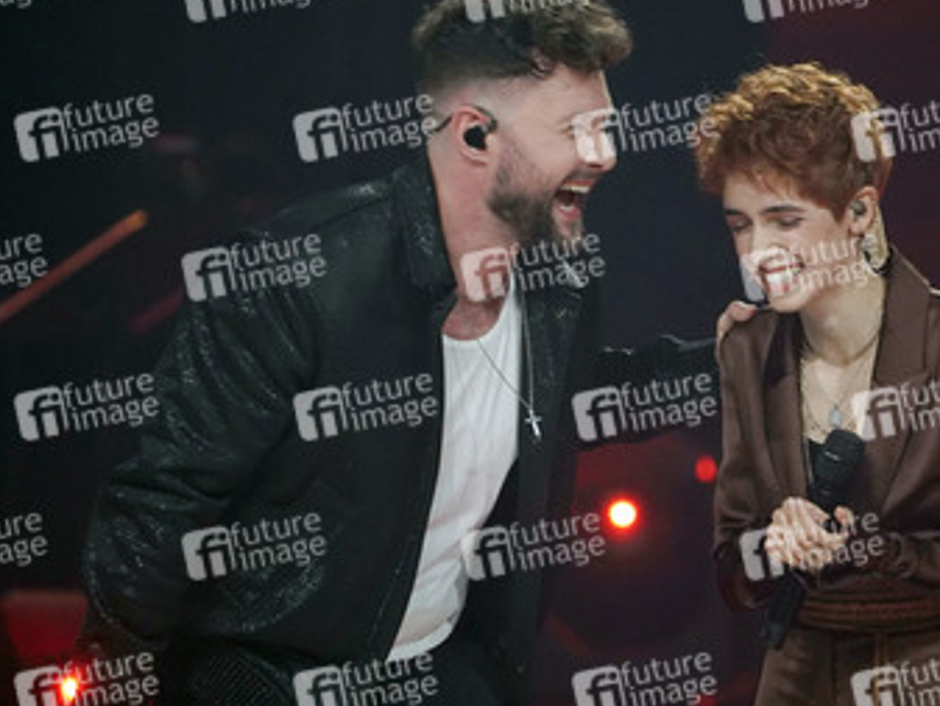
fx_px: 20971
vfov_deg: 1.9
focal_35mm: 772
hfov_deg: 2.6
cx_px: 570
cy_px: 338
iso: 4000
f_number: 6.3
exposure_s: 1/160
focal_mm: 600
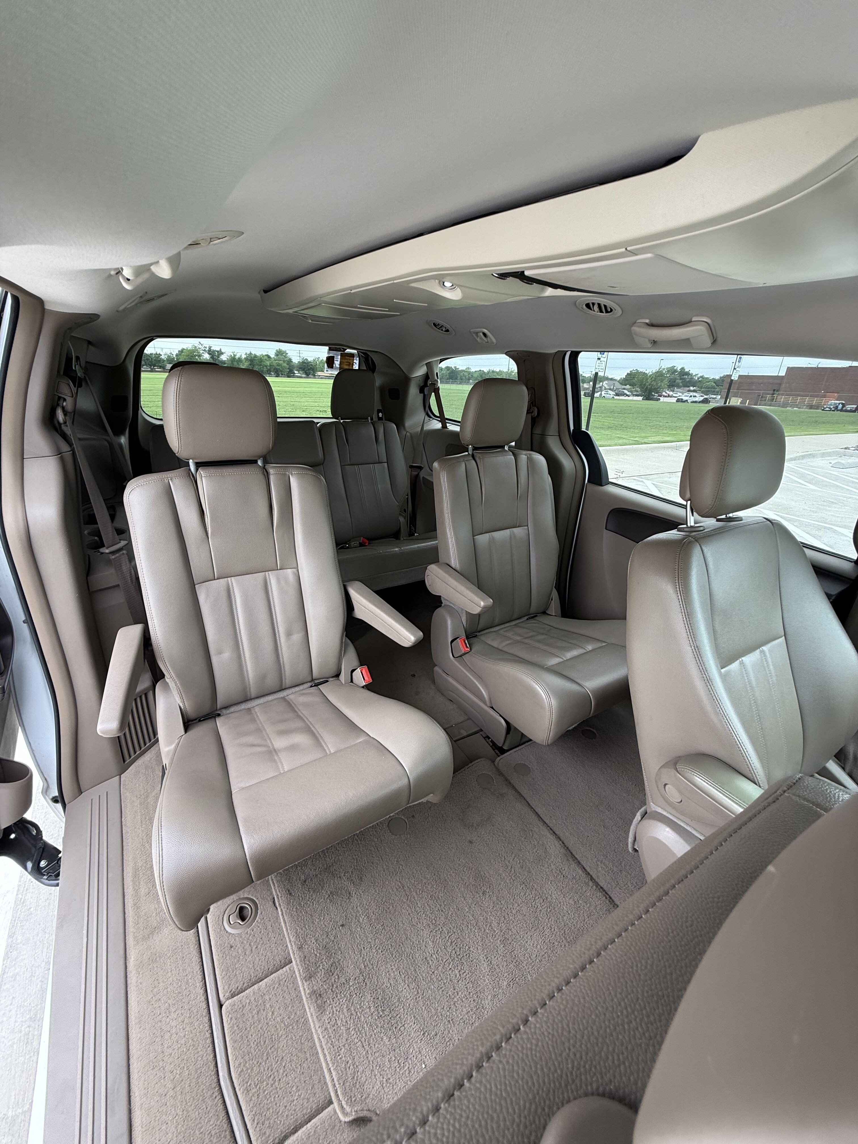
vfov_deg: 102.1
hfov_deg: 85.7
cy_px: 572
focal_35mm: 14
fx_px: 463
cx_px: 429
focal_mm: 2.22
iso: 80
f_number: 2.2
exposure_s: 1/99
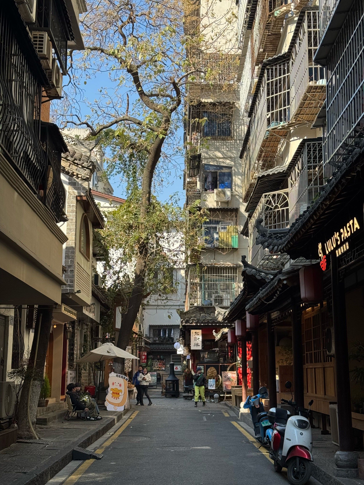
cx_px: 182
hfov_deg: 30.3
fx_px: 673
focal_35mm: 48
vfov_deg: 39.7
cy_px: 242
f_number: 1.78
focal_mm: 6.76
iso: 64
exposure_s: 1/1114
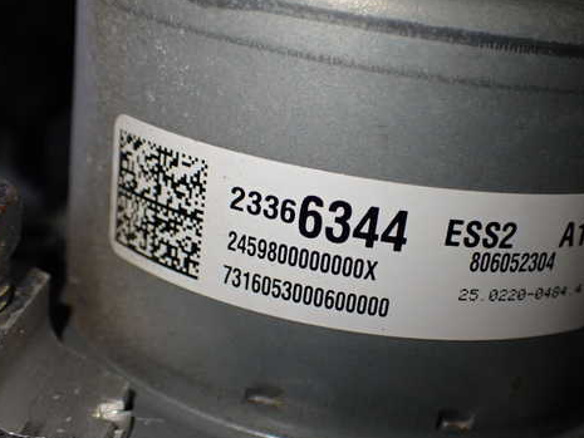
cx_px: 343
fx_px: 827
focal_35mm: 49
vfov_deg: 29.7
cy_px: 237
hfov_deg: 38.8
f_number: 2.7
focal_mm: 6.83
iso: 250
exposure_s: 1/160
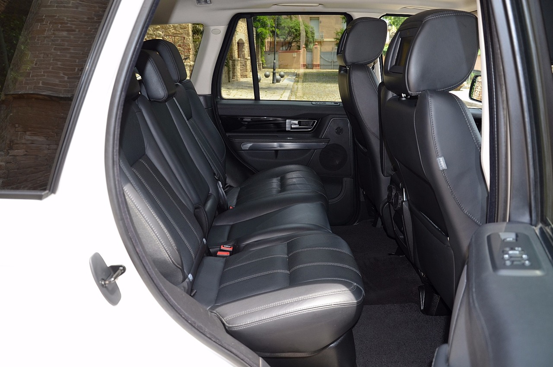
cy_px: 184
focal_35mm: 27
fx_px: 414
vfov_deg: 47.7
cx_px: 276
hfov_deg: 67.5
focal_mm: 18
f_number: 3.5
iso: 200
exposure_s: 1/200
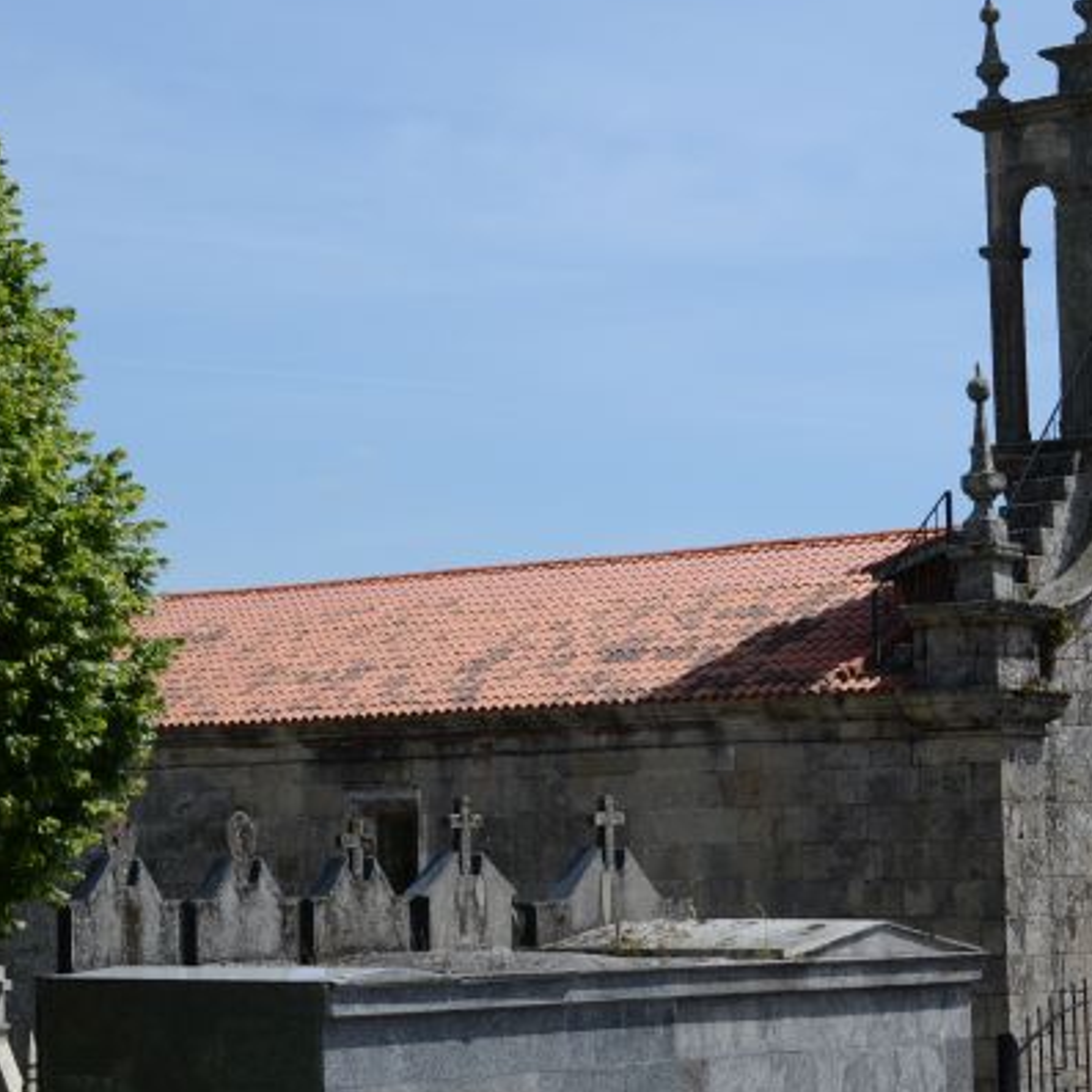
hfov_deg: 19.3
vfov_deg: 19.3
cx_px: 495
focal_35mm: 90
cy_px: 425
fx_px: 3207
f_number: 7.1
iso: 100
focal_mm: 35
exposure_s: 1/500
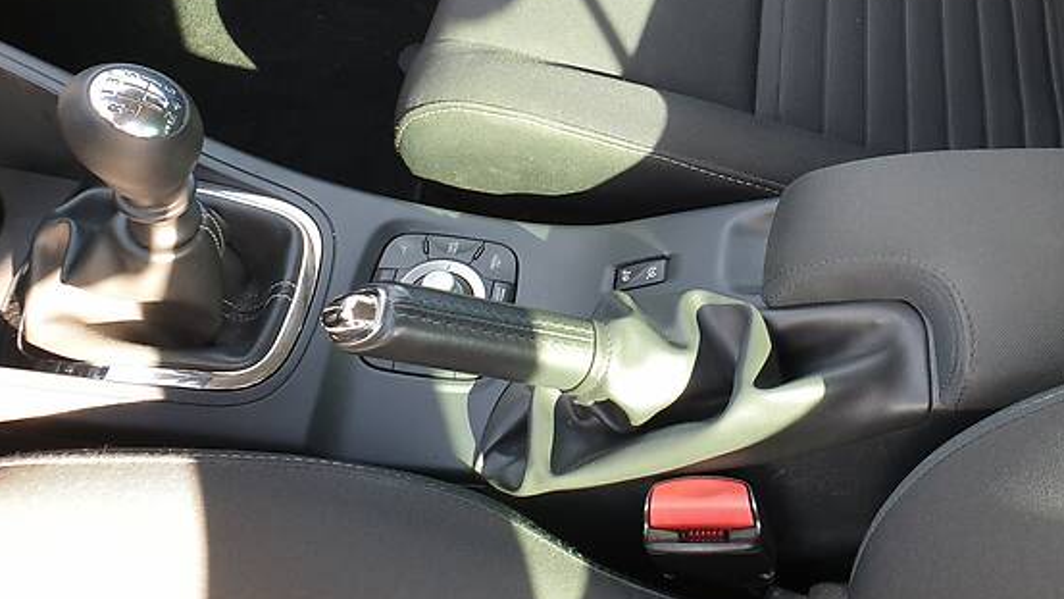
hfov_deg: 48.6
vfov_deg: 28.6
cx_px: 702
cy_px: 148
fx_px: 1157
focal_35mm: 41
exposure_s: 1/60
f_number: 2.4
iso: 64
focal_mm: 4.3
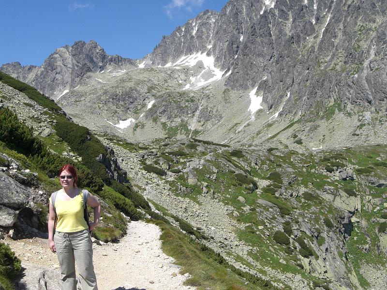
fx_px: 425
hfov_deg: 49.0
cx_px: 194
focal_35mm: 38
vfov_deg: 37.7
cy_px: 145
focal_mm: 6.3
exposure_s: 1/500
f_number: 4.4
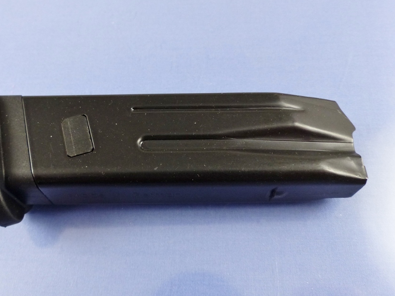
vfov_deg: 46.8
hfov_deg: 59.7
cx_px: 167
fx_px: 342
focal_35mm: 30
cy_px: 157
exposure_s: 1/60
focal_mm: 4.5
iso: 250
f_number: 2.8
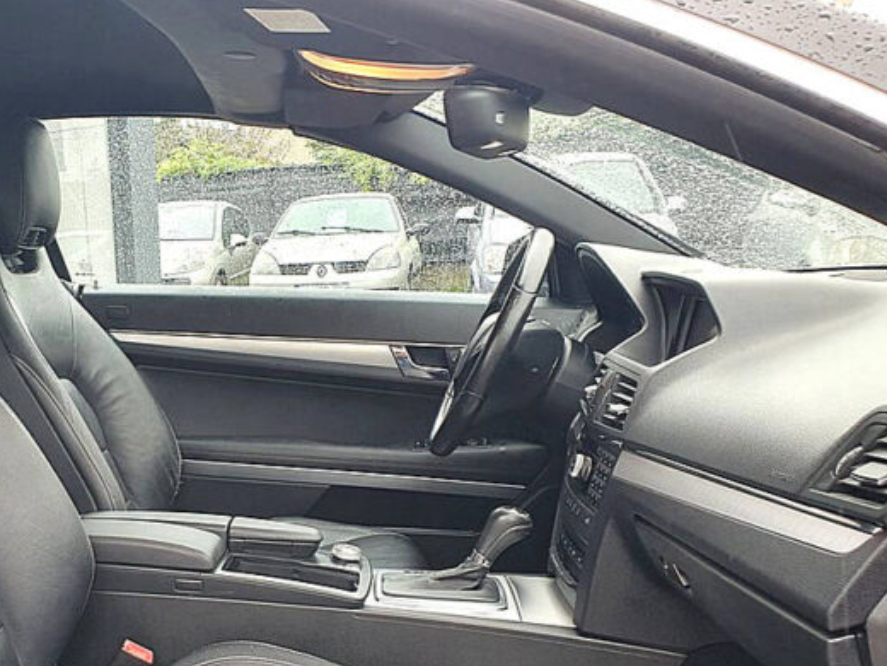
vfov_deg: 35.2
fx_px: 1025
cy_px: 500
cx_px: 222
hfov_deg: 45.2
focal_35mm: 40
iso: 125
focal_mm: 4.32
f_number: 2.4
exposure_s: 1/100
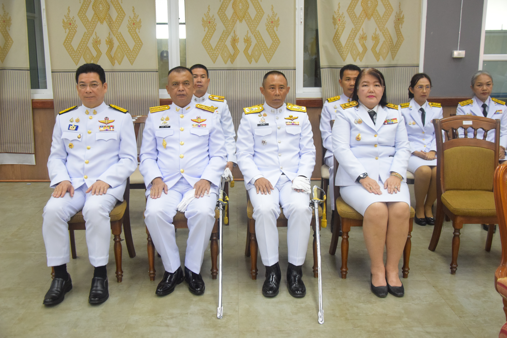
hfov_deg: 51.3
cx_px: 254
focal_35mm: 38
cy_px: 169
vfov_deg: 35.5
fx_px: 528
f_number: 5
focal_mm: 25
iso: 2500
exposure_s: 1/125
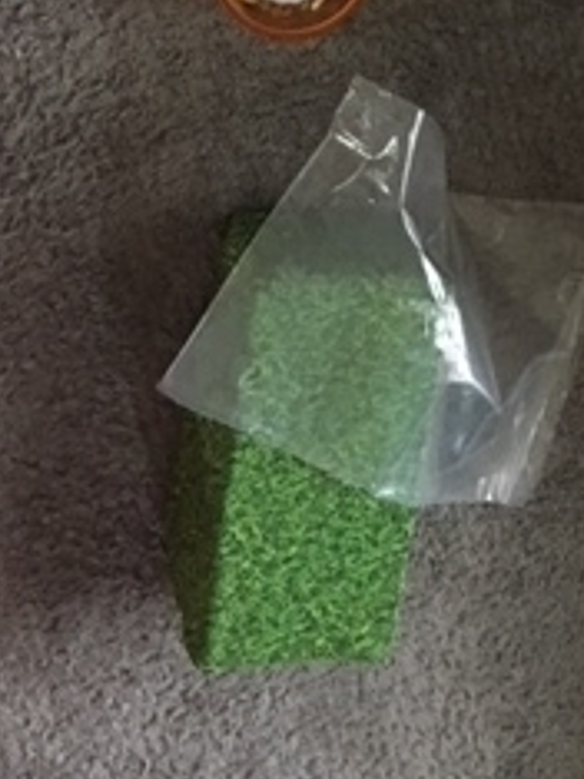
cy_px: -27
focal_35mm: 79
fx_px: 1779
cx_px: 557
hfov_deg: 18.3
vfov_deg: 23.5
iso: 200
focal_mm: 4.15
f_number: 2.2
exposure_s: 1/15
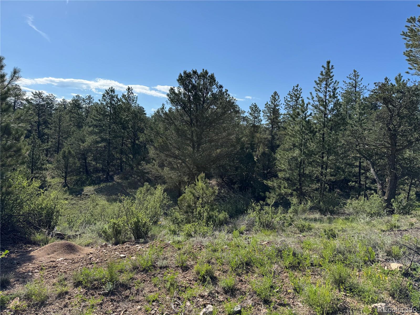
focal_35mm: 24
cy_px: 158
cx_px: 210
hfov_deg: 71.6
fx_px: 291
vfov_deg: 56.8
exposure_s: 1/4608
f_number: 1.78
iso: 80
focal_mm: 6.76
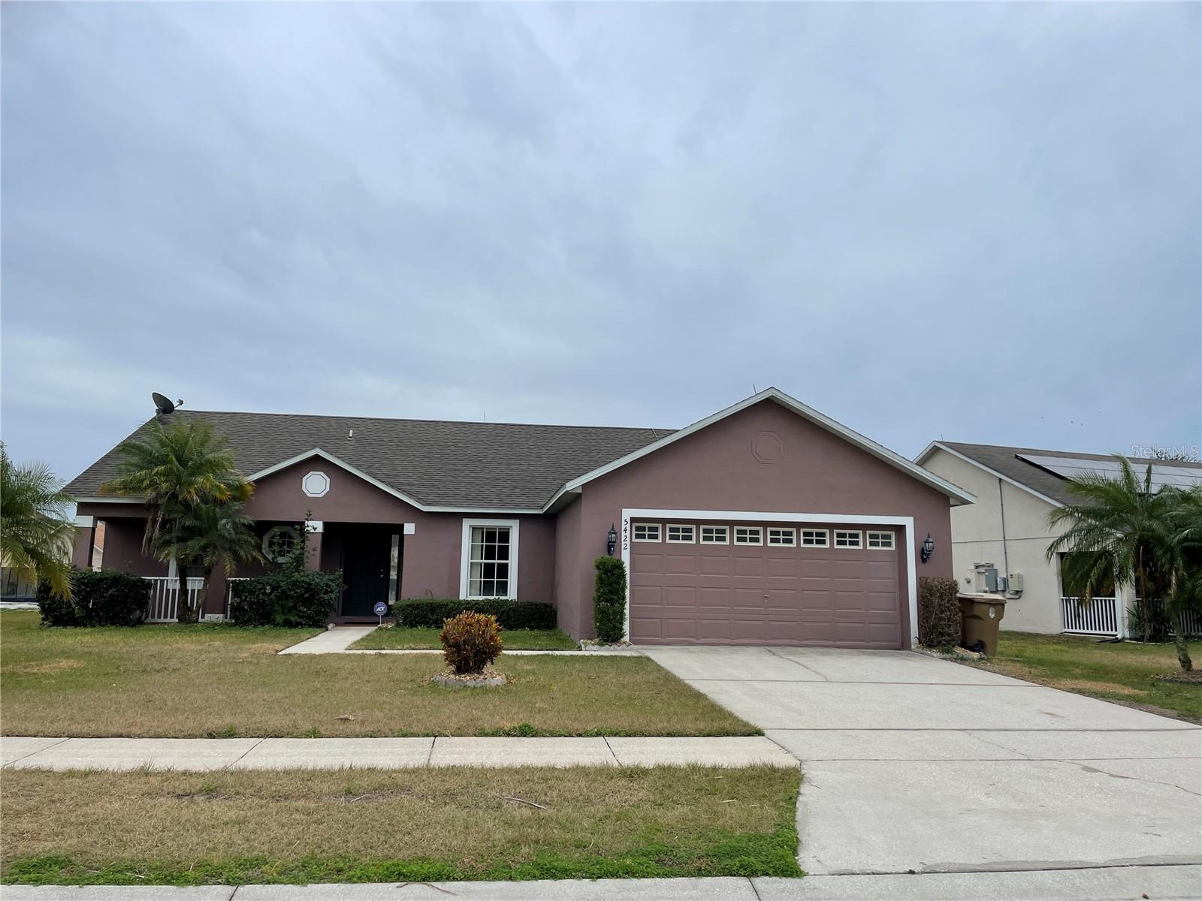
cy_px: 450
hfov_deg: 67.3
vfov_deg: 53.1
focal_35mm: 26
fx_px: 903
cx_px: 601
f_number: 1.6
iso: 32
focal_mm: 4.2
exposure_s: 1/2257
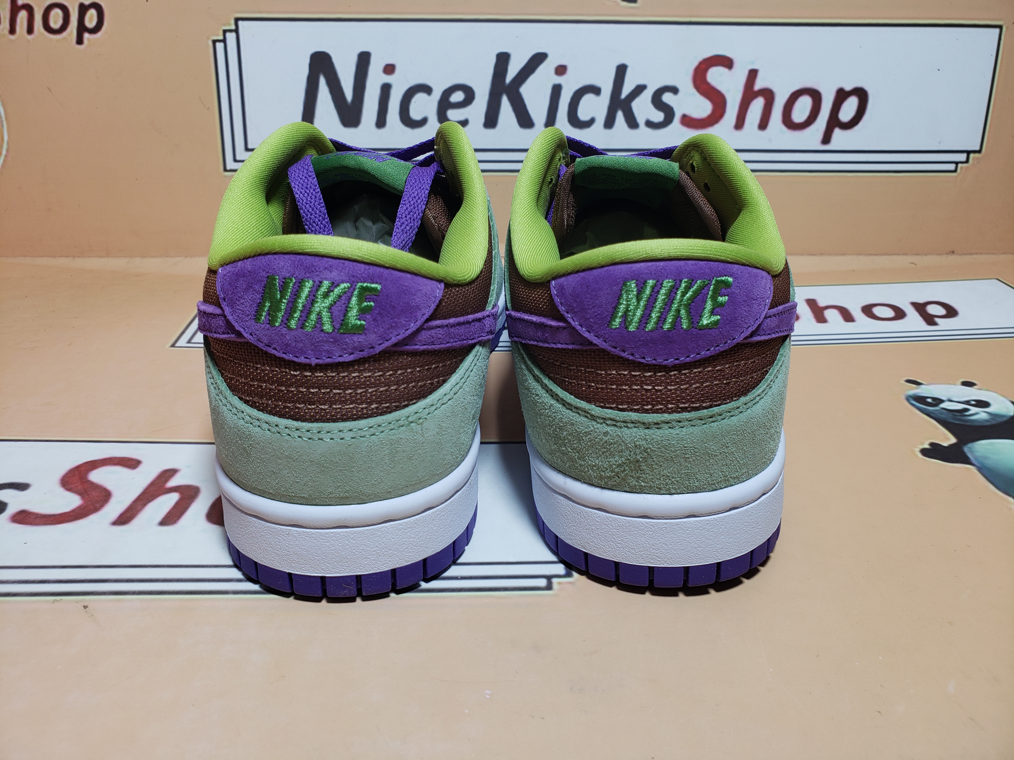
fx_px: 762
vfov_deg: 53.1
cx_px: 507
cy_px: 380
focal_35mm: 26
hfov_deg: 67.3
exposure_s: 1/186
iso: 50
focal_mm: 4.3
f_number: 1.5
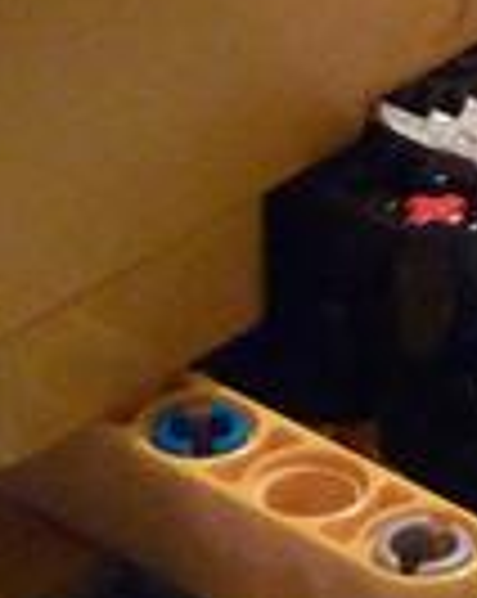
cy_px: -198
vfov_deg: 6.9
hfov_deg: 5.5
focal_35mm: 279
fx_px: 4935
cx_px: 500
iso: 400
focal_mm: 6.1
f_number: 3.6
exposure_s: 1/25
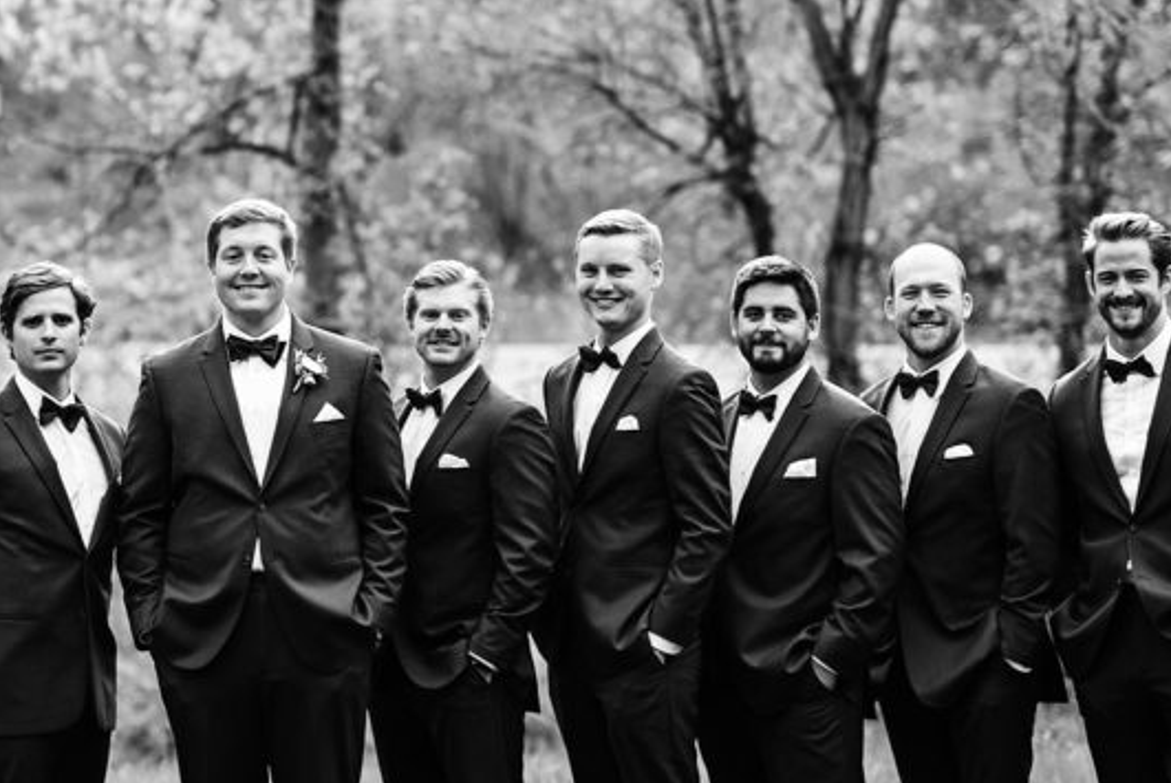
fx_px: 5339
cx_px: 225
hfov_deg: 12.5
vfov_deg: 8.4
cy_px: 379
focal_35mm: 164
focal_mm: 85
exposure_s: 1/800
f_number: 2.2
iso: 200
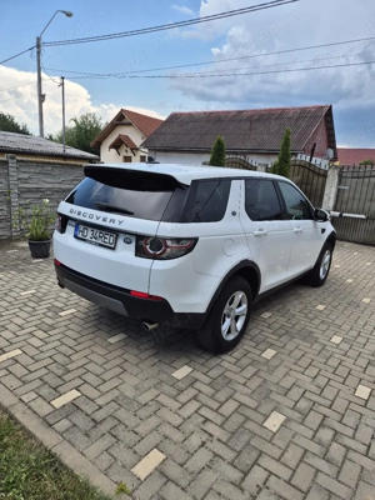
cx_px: 188
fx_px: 332
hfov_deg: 58.9
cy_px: 250
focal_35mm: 23
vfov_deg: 73.9
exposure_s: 1/769
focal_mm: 5.4
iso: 25
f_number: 1.8
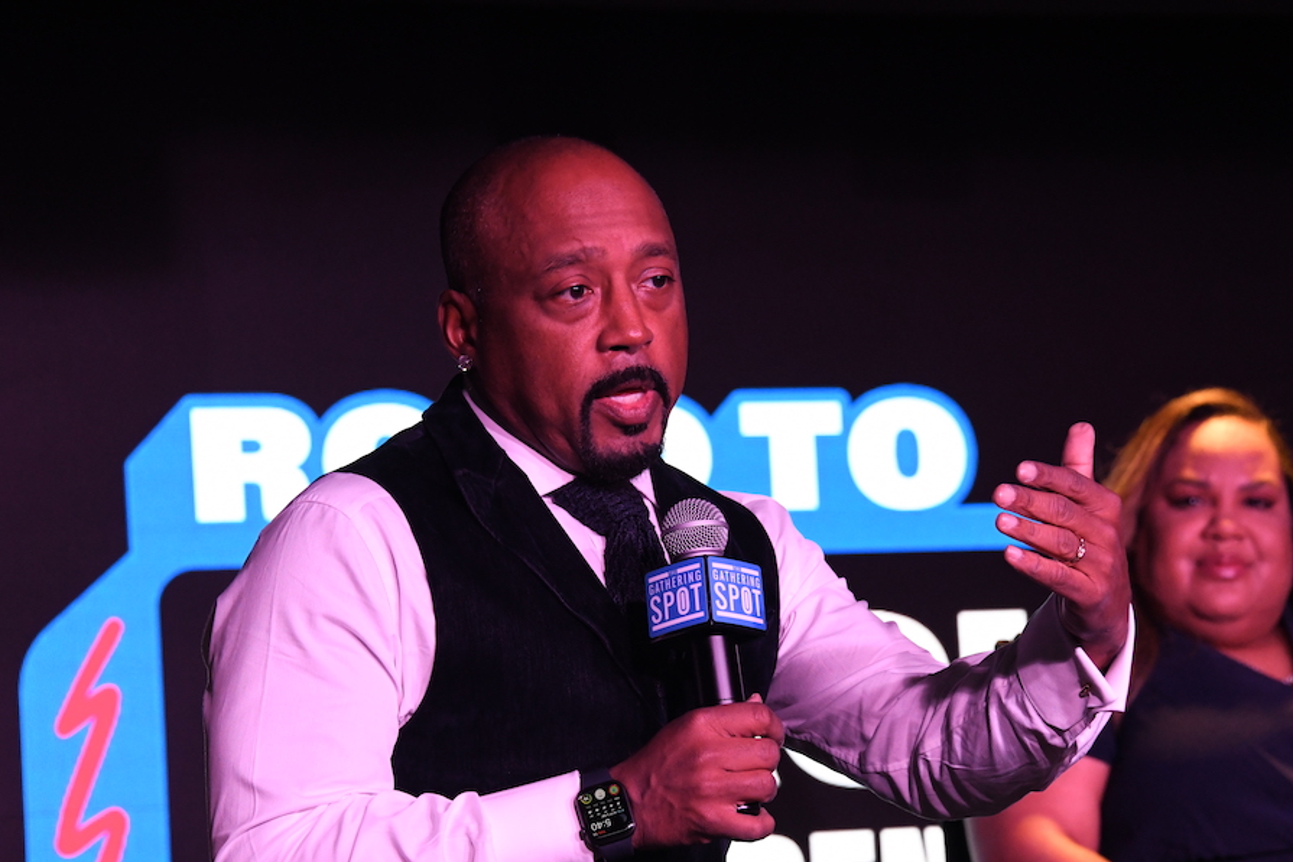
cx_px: 678
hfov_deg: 11.4
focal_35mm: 181
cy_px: 546
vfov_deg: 7.6
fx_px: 6502
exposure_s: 1/160
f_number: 6.3
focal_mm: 135
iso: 3600
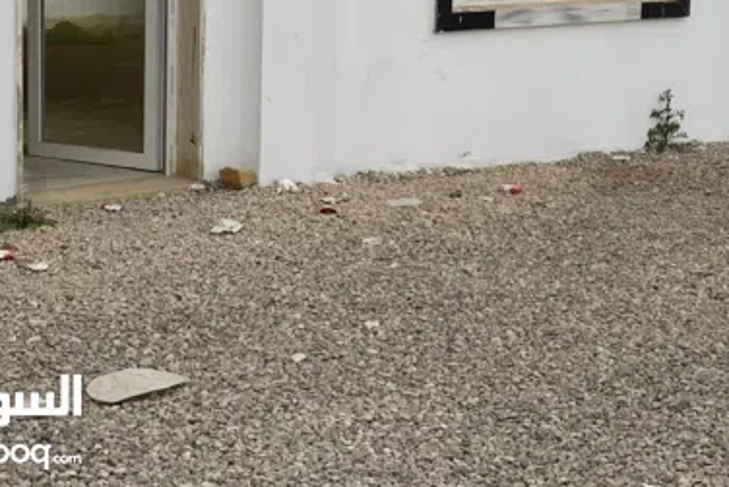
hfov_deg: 42.7
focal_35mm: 46
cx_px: 372
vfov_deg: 28.2
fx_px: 932
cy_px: 50
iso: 32
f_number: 1.8
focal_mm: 4.25
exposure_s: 1/122
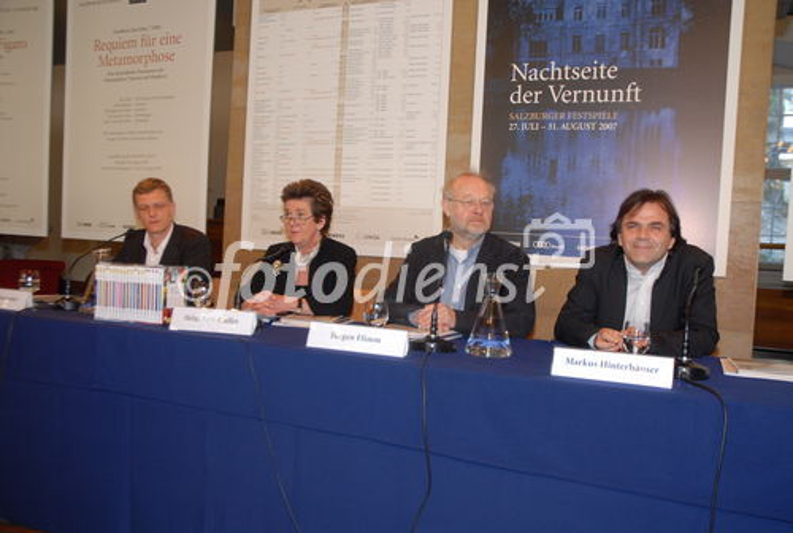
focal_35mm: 33
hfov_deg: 57.1
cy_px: 266
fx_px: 729
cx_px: 396
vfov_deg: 40.2
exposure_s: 1/30
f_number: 5
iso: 250
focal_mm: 22
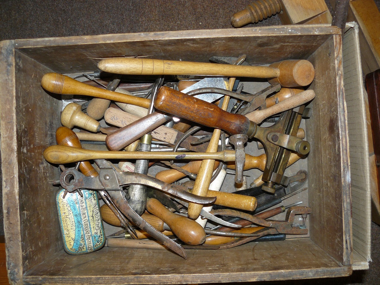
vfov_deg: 39.7
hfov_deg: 51.4
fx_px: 395
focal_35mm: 36
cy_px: 142
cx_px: 190
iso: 100
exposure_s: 1/30
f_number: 2.8
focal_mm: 6
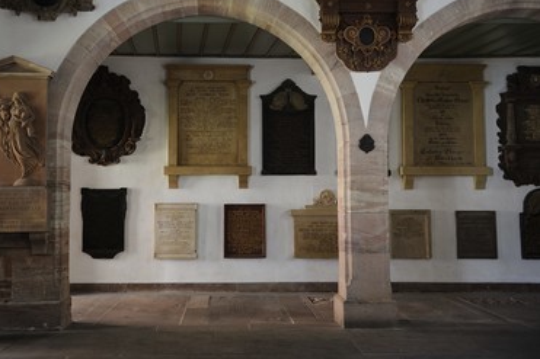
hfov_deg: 45.4
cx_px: 236
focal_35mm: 43
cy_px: 157
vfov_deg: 31.1
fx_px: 645
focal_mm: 38
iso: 400
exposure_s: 1/40
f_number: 2.8
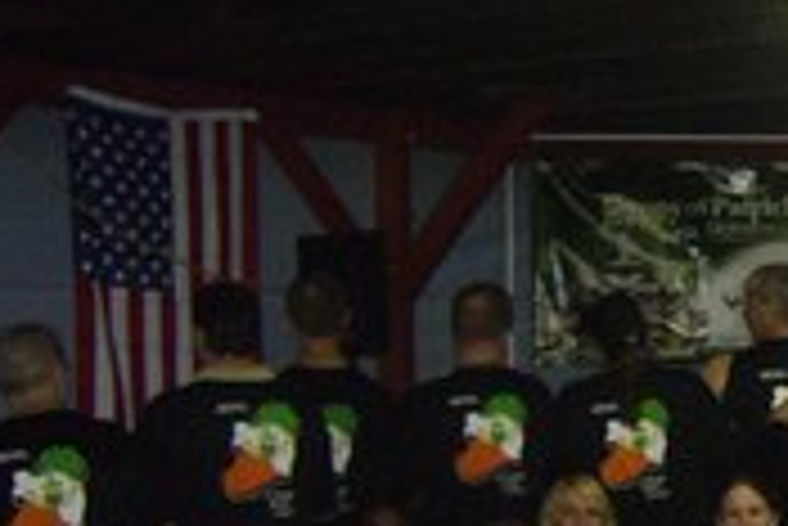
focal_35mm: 83
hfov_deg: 23.1
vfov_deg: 16.2
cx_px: 842
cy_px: 492
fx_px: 1818
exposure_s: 1/60
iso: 200
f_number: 2.8
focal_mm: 6
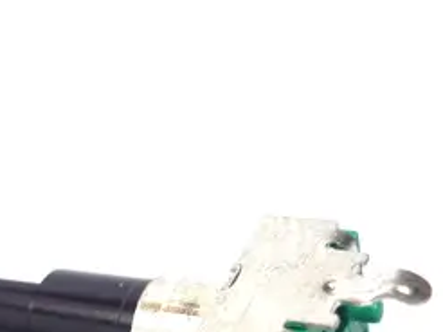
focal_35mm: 86
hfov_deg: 22.6
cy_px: 296
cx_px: 135
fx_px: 1100
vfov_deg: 16.9
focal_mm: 5.5
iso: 80
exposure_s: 1/60
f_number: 2.8
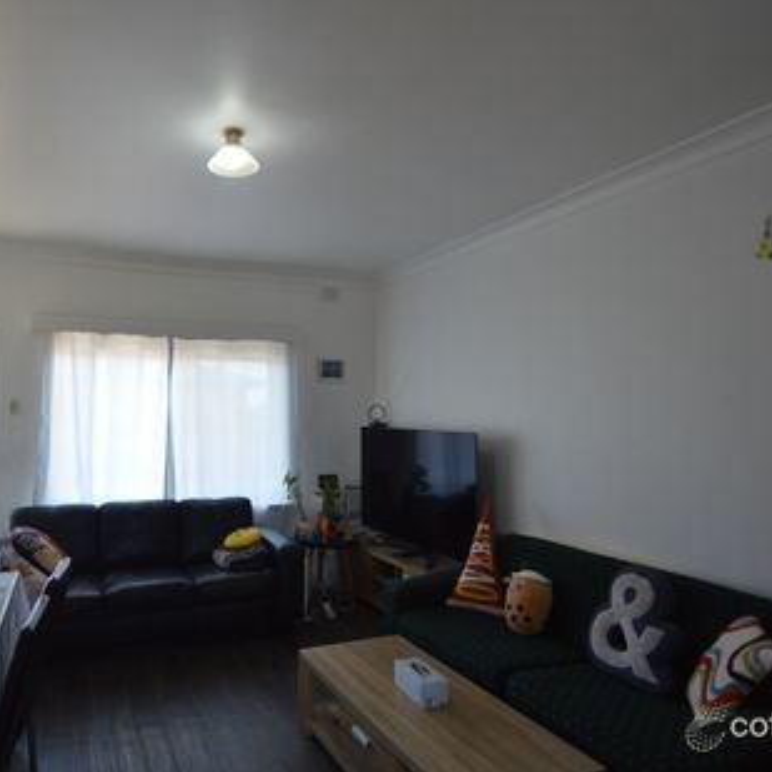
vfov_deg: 68.8
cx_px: 300
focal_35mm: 22
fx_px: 563
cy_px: 386
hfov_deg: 68.0
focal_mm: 11.5
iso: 400
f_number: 5.6
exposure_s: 1/100
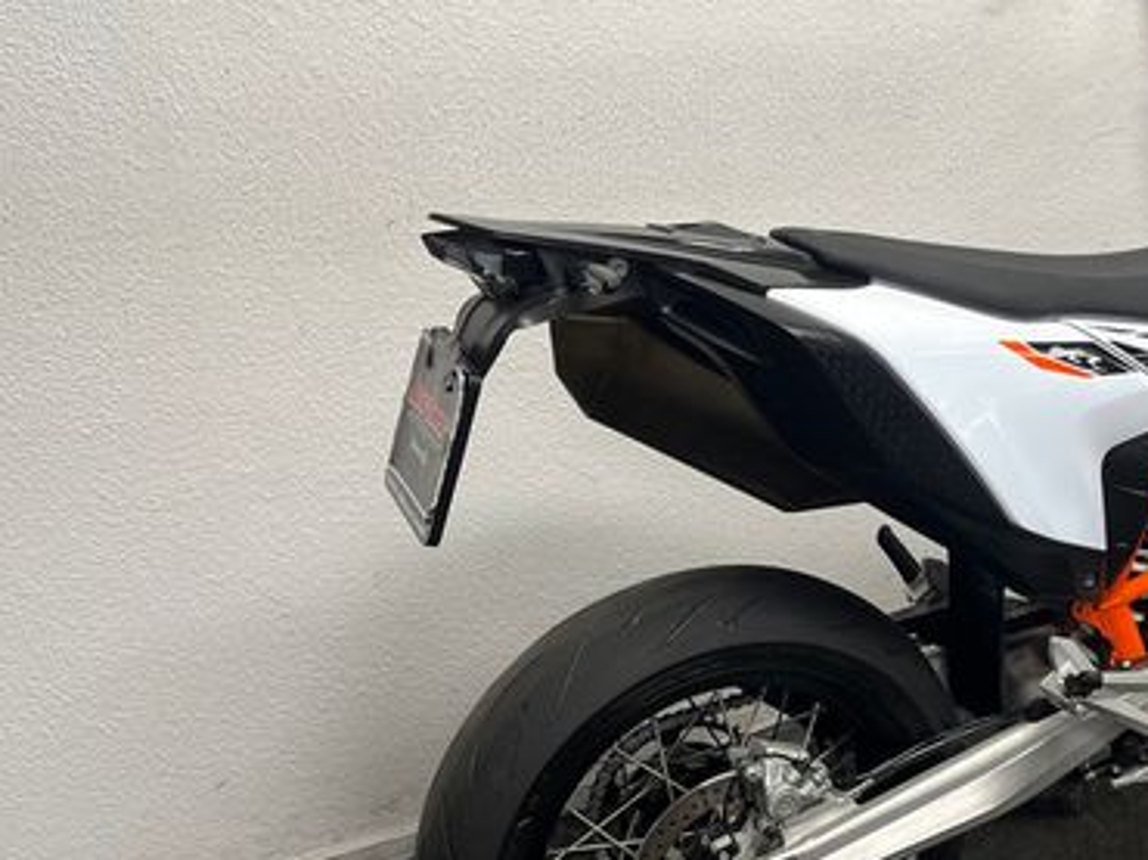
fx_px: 1491
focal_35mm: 45
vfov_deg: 32.1
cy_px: 422
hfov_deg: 40.2
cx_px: 940
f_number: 1.6
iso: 125
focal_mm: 5.1
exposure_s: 1/100
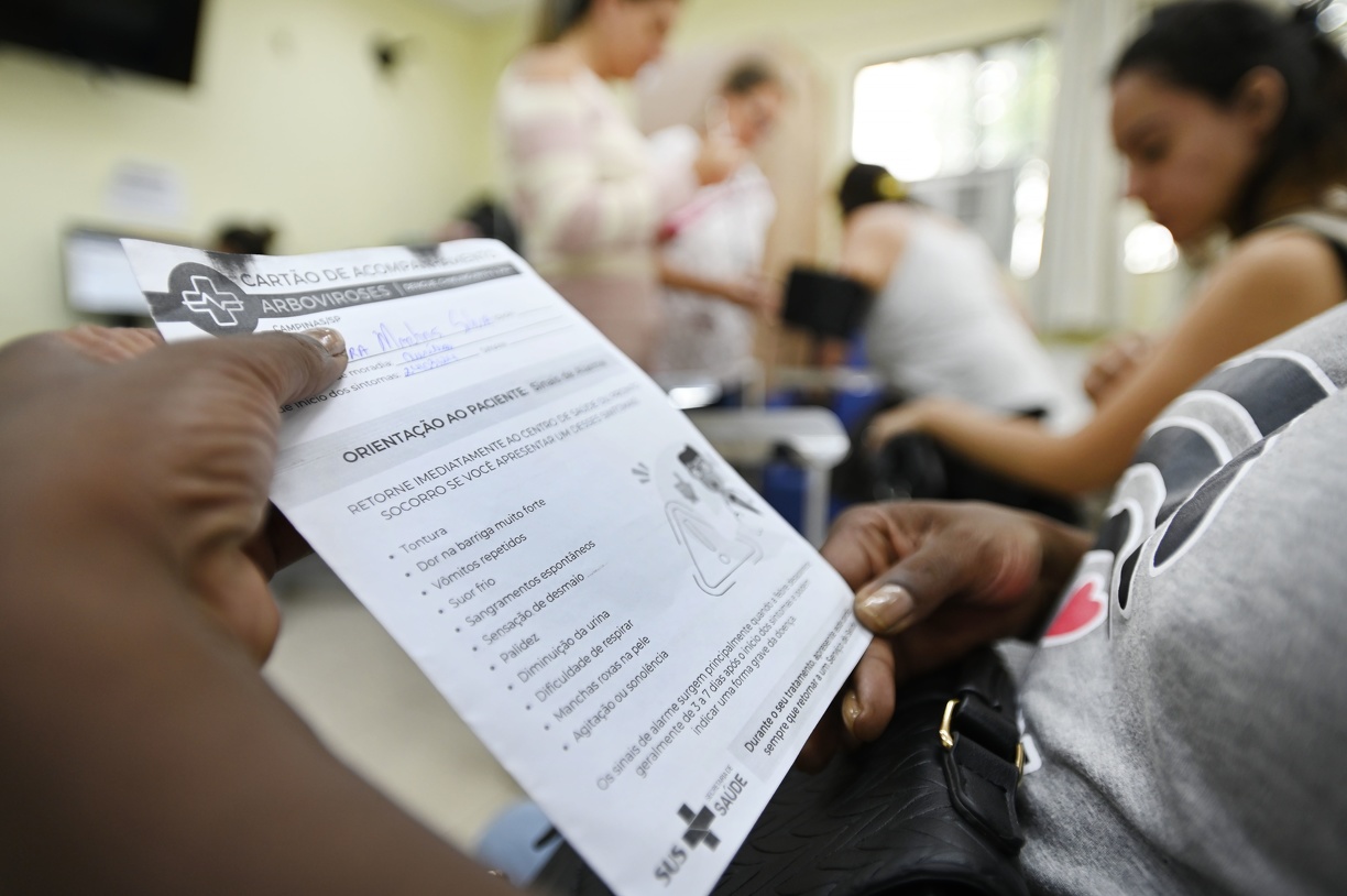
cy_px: 448
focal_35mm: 22
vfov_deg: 57.1
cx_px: 674
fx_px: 822
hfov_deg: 78.6
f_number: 2.8
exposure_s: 1/200
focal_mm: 22
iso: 800
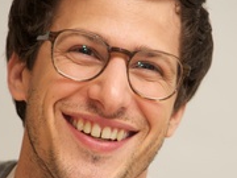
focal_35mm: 394
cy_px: 161
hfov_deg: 5.0
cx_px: 113
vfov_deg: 3.8
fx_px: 2698
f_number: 5.6
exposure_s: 1/60
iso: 500
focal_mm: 185
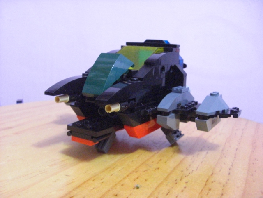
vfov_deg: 37.7
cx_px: 132
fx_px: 289
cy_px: 99
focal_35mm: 38
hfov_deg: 49.0
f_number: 2.7
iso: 800
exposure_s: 1/13
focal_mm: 6.2
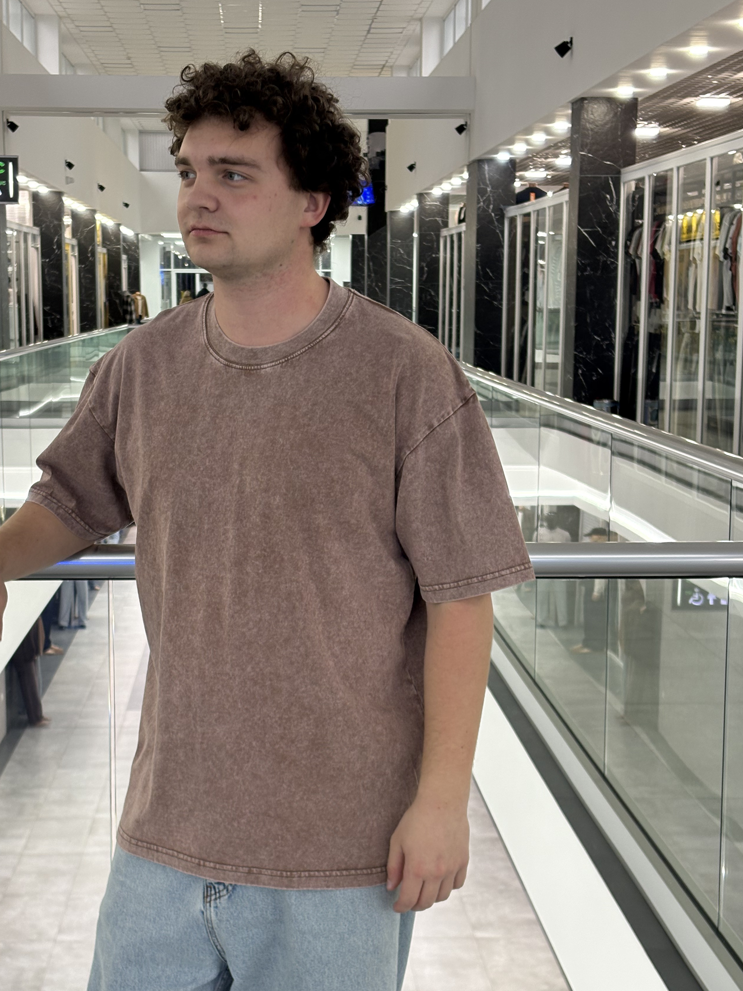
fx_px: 1775
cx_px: 309
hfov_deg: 23.6
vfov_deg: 31.2
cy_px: 546
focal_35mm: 62
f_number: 1.6
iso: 80
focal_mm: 5.96
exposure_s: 1/60
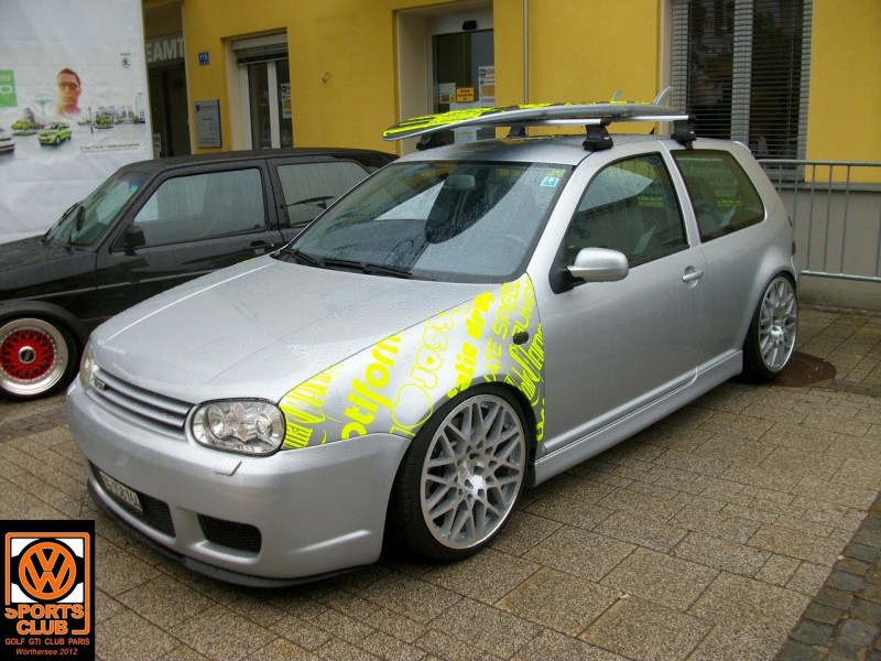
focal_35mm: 34
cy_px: 330
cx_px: 440
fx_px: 865
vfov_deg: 41.8
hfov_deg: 54.0
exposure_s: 1/253
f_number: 2.9
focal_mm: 5.7
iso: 80
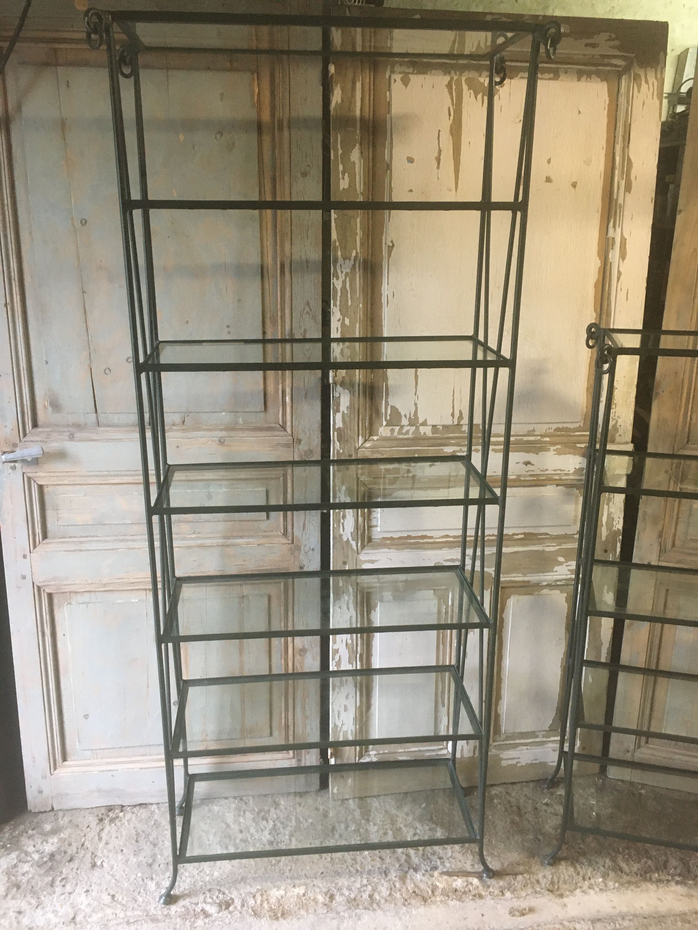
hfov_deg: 48.2
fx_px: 780
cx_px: 349
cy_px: 465
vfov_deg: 61.7
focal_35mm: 29
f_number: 2.2
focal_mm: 4.15
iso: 200
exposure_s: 1/33
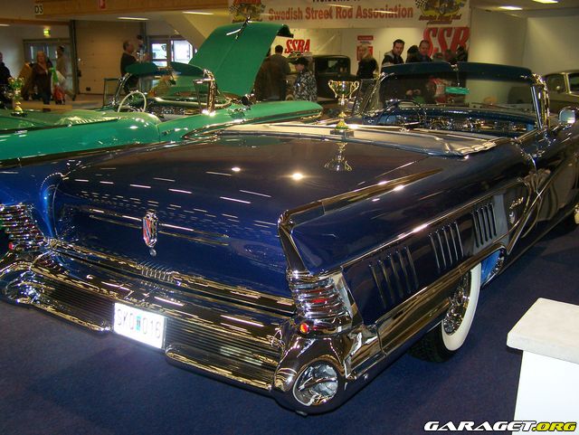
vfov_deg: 37.8
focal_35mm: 38
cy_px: 218
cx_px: 290
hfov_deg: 48.9
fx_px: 636
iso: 200
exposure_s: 1/60
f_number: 2.8
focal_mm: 6.3
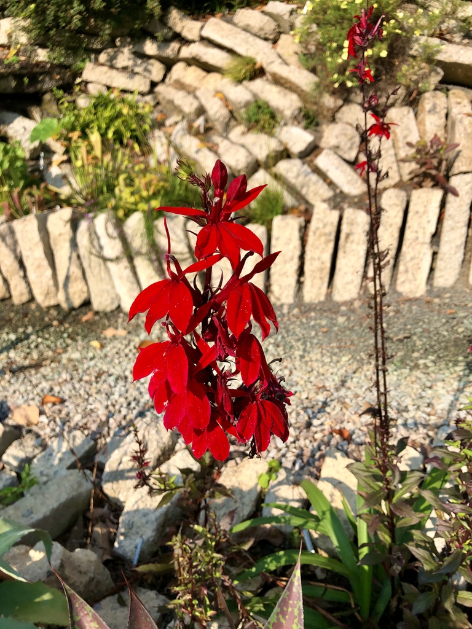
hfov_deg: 49.7
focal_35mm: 28
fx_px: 509
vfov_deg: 63.4
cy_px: 314
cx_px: 236
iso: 20
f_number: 1.8
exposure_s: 1/1548
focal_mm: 3.99
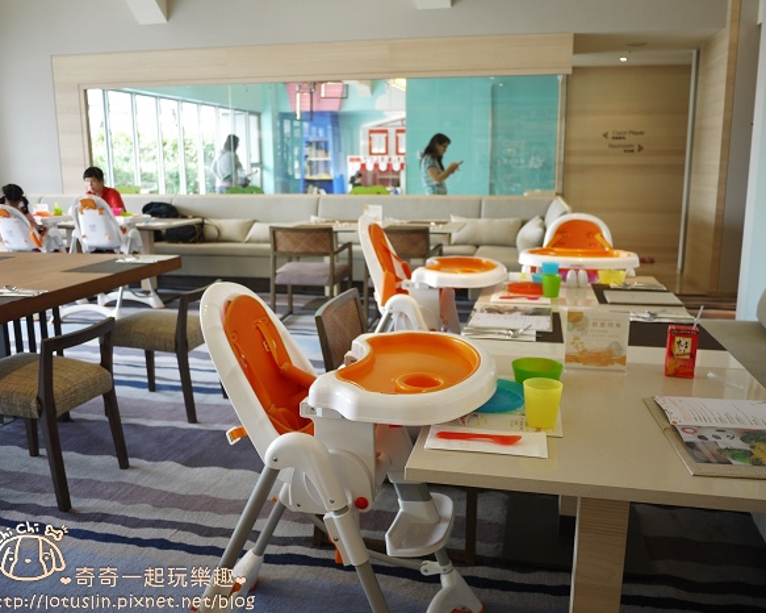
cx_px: 390
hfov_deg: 58.8
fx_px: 680
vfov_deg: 48.5
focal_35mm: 30
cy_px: 303
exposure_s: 1/60
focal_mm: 14
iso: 125
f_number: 2.5
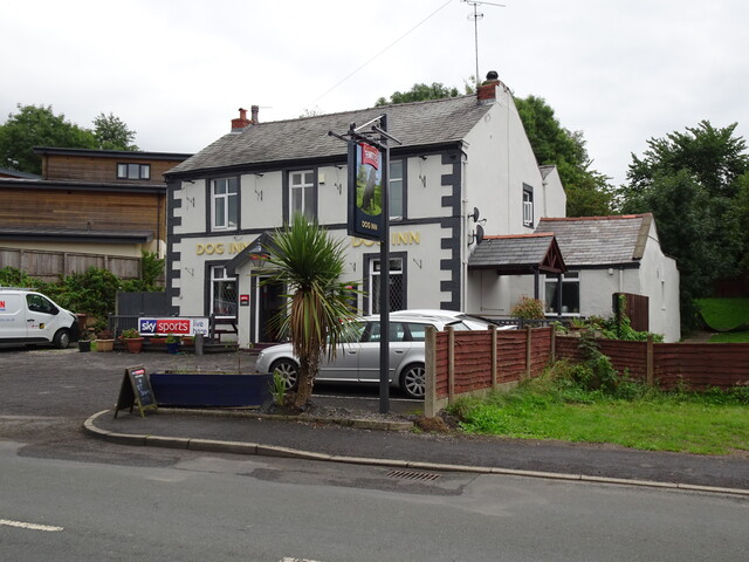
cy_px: 281
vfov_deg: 40.7
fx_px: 757
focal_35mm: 35
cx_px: 374
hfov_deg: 52.6
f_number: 4
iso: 80
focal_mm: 5.98
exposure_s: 1/200
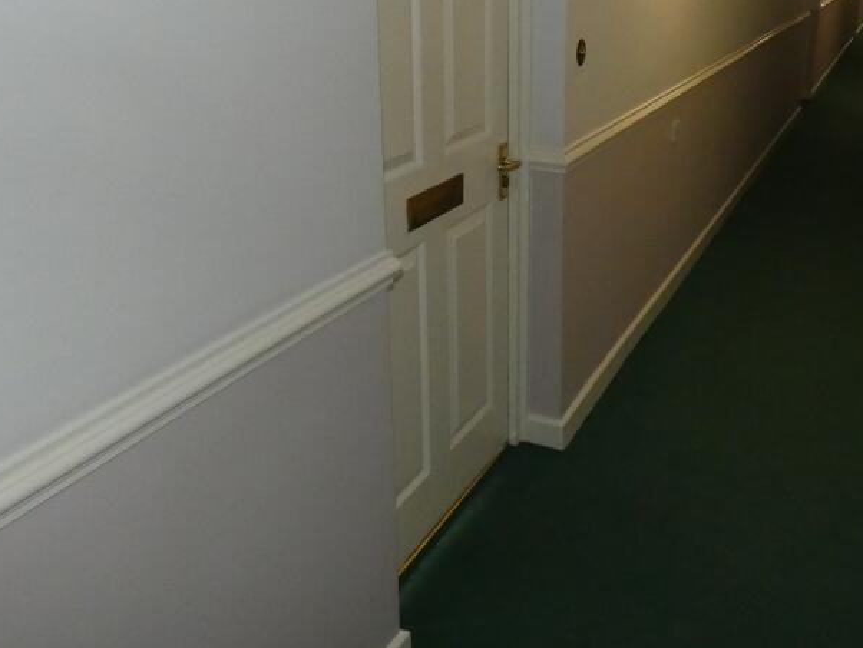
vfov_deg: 40.8
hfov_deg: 52.5
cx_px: 599
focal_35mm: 34
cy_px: 178
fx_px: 848
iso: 800
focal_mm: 3.6
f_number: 2.8
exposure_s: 1/60
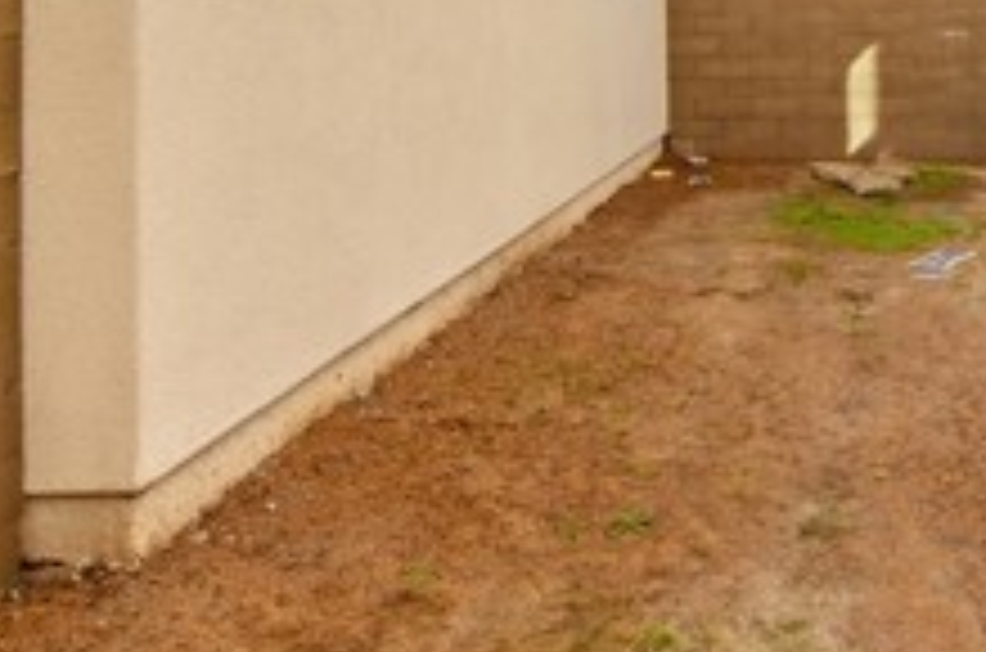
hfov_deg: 43.0
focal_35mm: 41
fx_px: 1120
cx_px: 909
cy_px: -4
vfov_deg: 30.2
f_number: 6.3
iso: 100
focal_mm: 14
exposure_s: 1/160
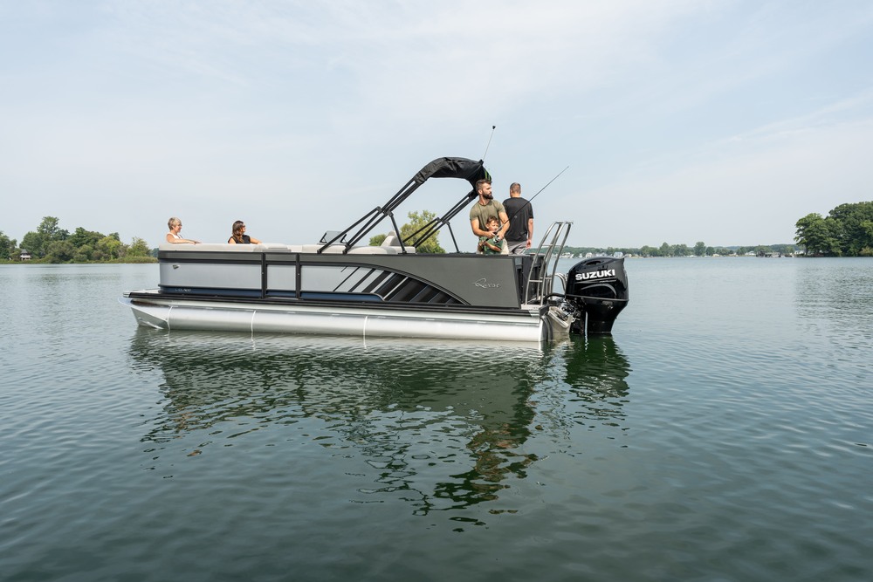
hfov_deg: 70.4
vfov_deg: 50.4
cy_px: 291
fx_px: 618
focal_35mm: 26
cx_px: 436
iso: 100
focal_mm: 25.5
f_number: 5.6
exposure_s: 1/320
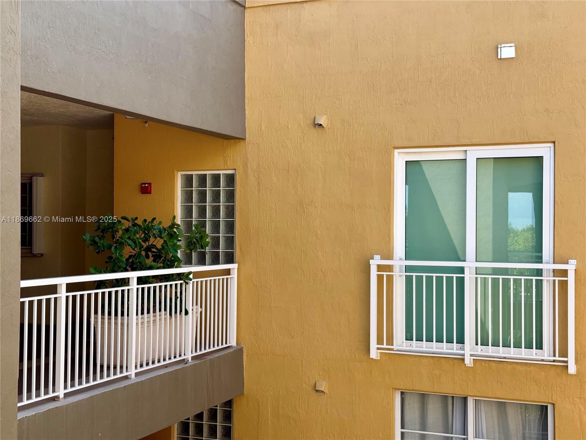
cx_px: 293
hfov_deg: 39.7
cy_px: 220
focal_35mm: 48
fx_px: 813
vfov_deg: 30.3
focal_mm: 6.76
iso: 100
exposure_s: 1/1931
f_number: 1.78
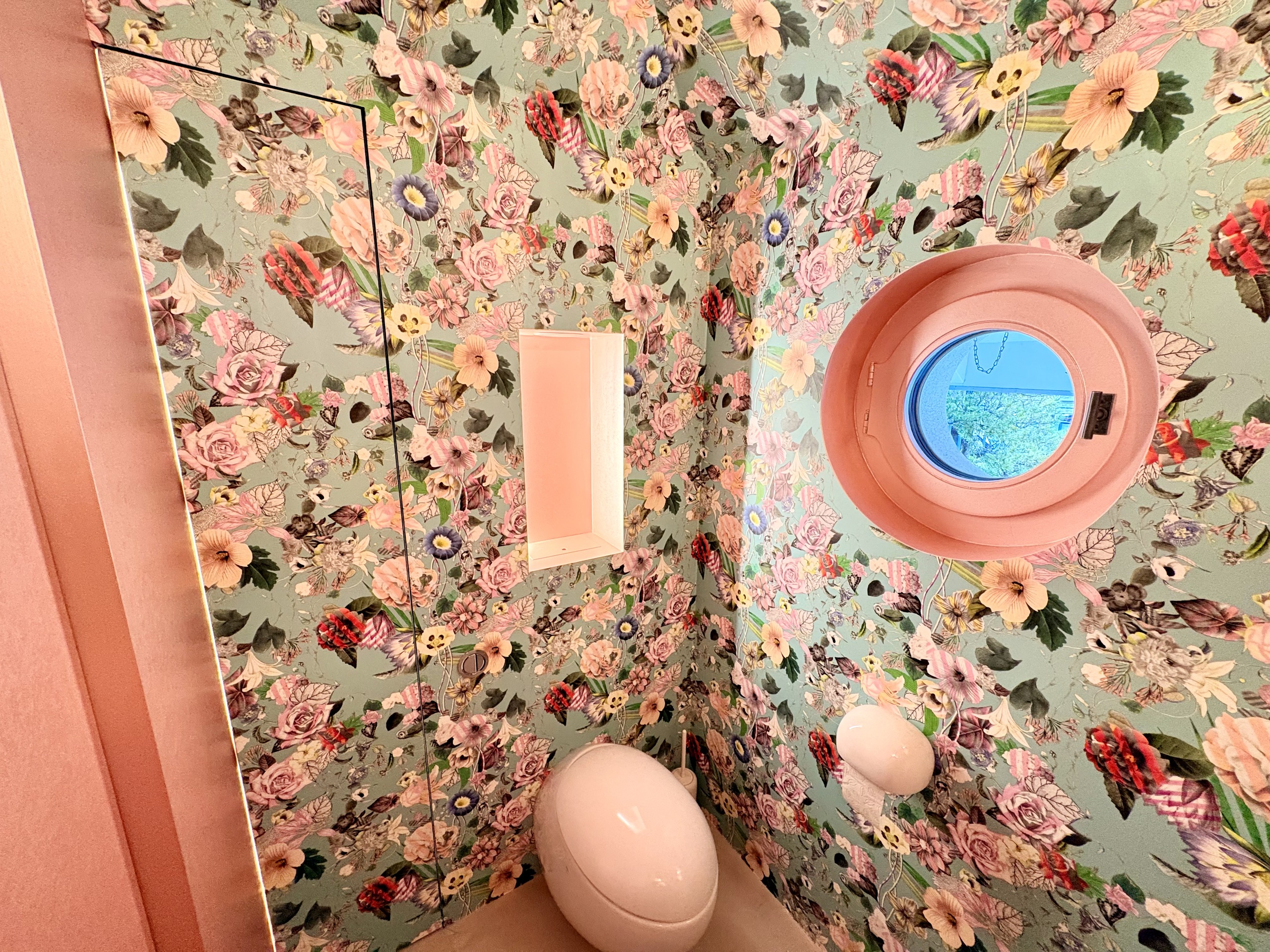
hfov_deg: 102.1
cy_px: 476
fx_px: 514
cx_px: 635
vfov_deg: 85.7
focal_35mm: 14
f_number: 2.2
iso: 640
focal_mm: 2.22
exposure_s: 1/33
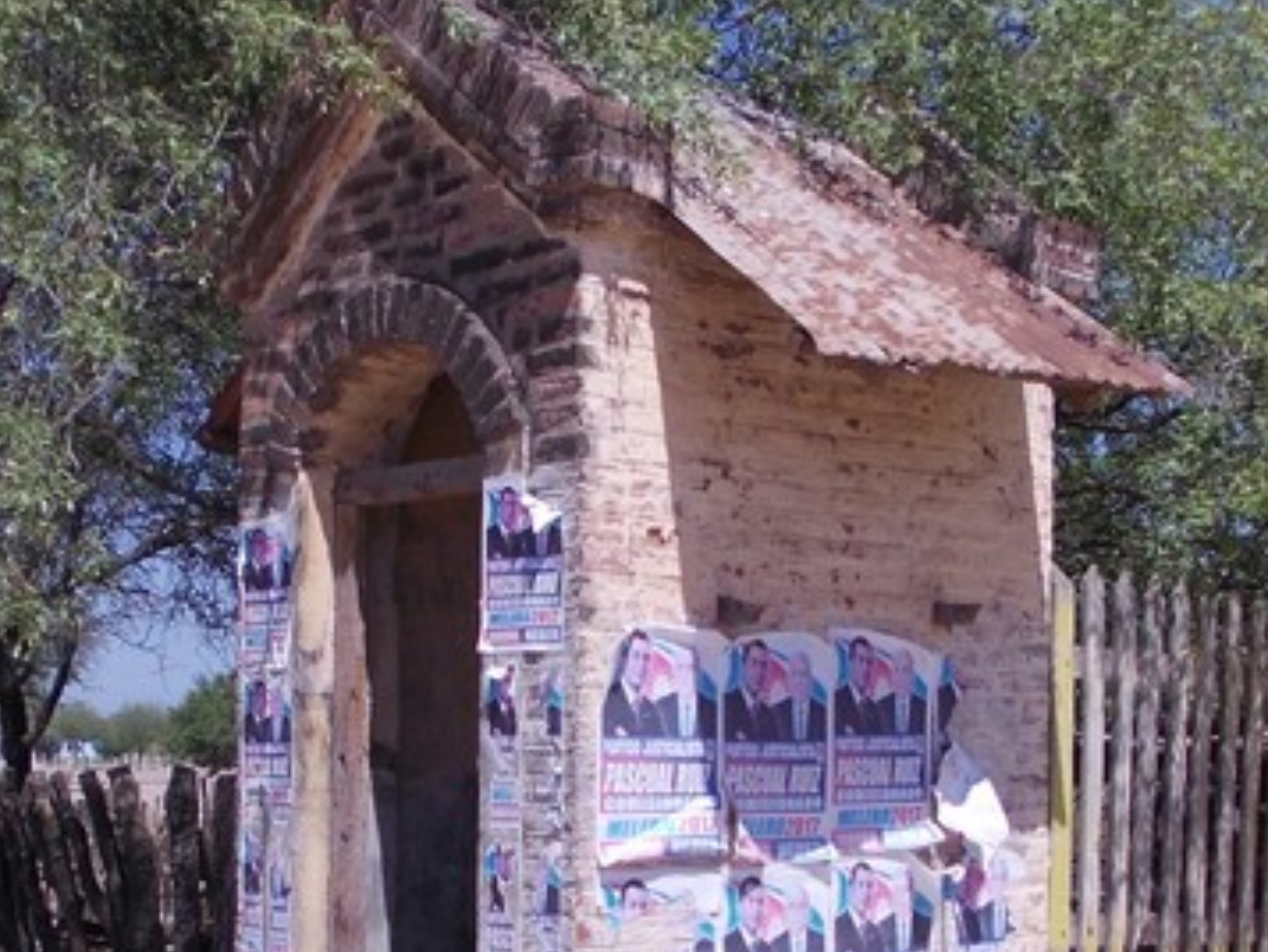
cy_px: 771
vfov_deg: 24.0
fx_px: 2199
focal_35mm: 60
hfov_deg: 32.1
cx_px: 561
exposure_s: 1/500
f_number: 5.4
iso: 80
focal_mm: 4
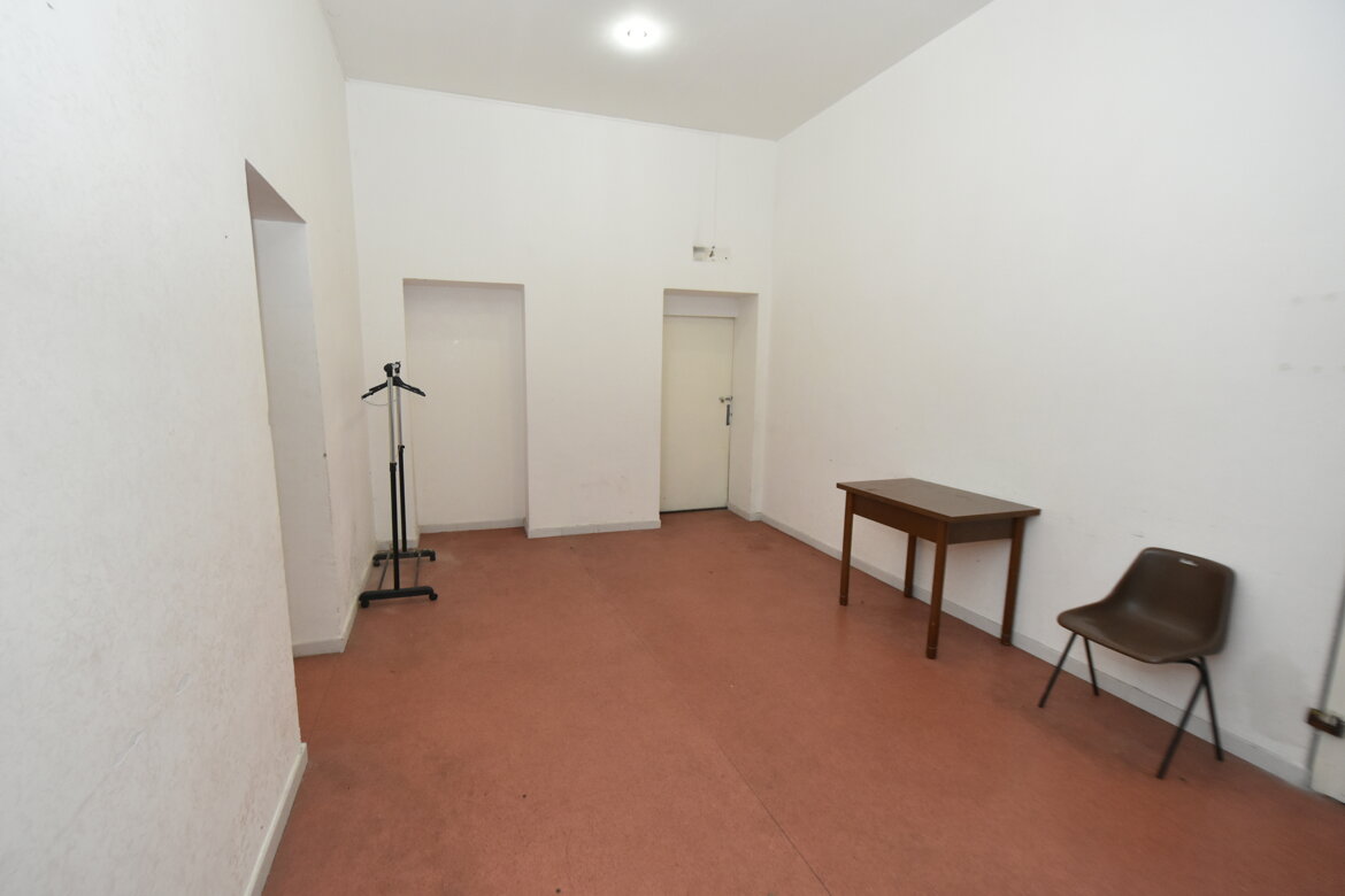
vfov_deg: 77.3
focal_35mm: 15
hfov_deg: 100.4
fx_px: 560
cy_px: 448
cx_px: 672
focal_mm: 10
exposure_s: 1/100
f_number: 4
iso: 1600
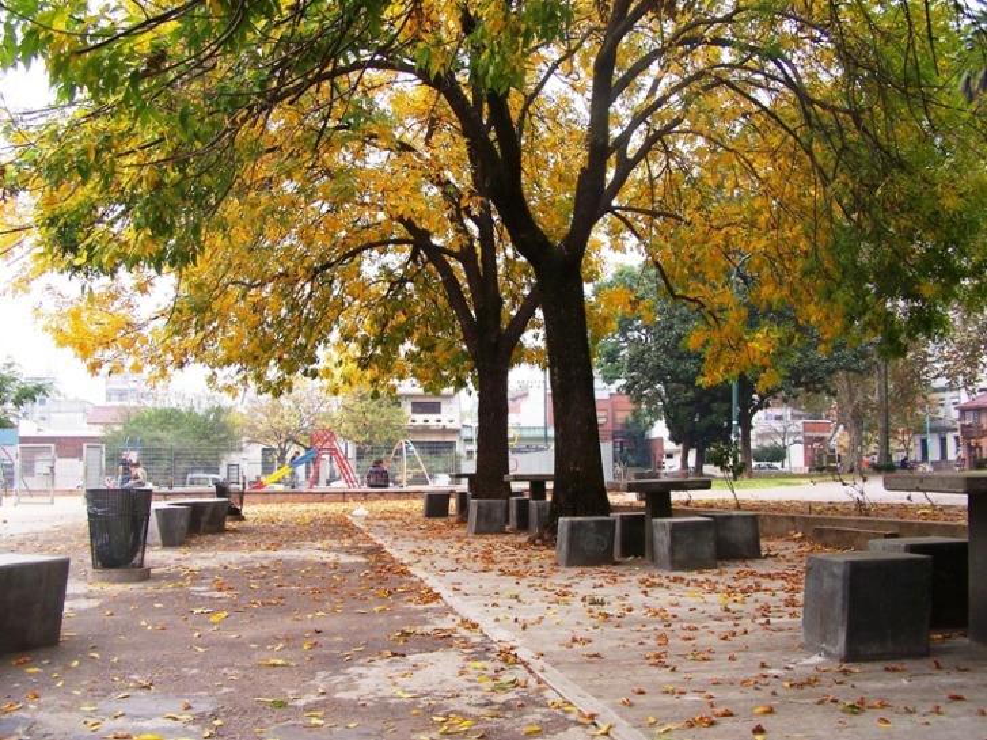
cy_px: 370
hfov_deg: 49.0
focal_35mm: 38
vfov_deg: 37.7
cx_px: 494
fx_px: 1083
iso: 80
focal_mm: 6.3
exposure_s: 1/80
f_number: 5
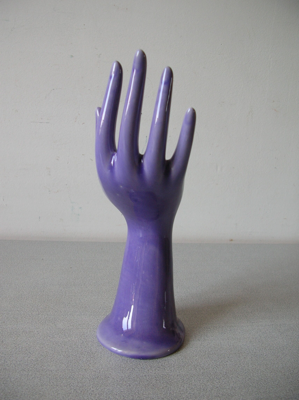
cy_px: 200
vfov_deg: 52.7
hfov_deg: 40.6
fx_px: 404
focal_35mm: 35
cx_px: 150
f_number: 2.8
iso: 50
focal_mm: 5.8
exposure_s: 1/31.5
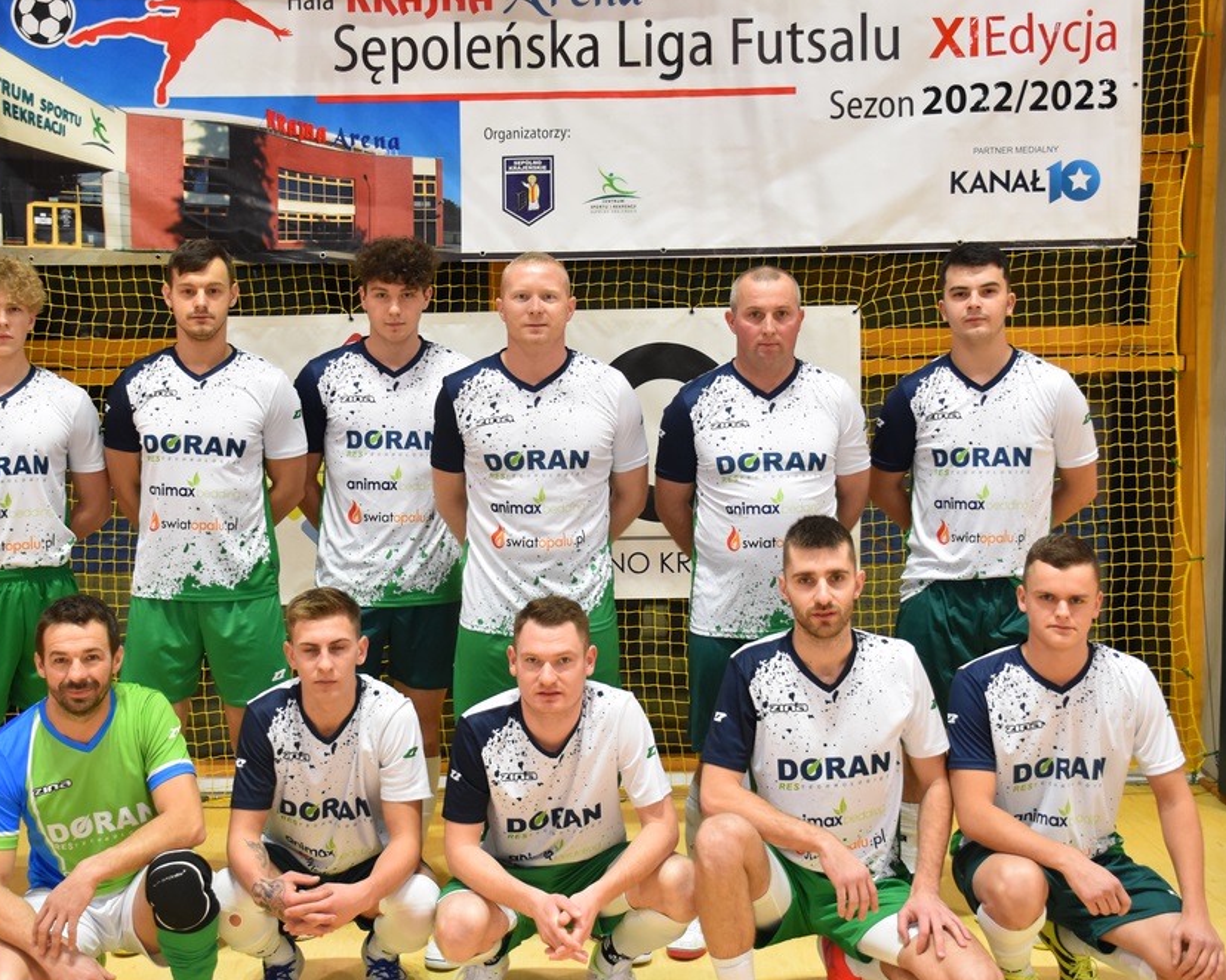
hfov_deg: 39.5
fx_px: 1705
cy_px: 471
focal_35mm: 47
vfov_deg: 32.1
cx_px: 523
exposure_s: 1/60
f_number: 5
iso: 1100
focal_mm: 24
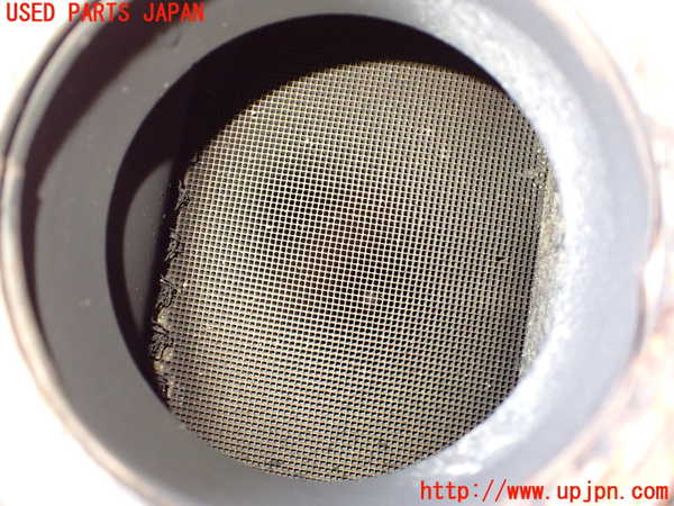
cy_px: 253
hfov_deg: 60.0
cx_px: 337
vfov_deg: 46.8
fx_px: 584
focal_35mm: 30
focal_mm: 5.4
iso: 800
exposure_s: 1/40
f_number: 2.3
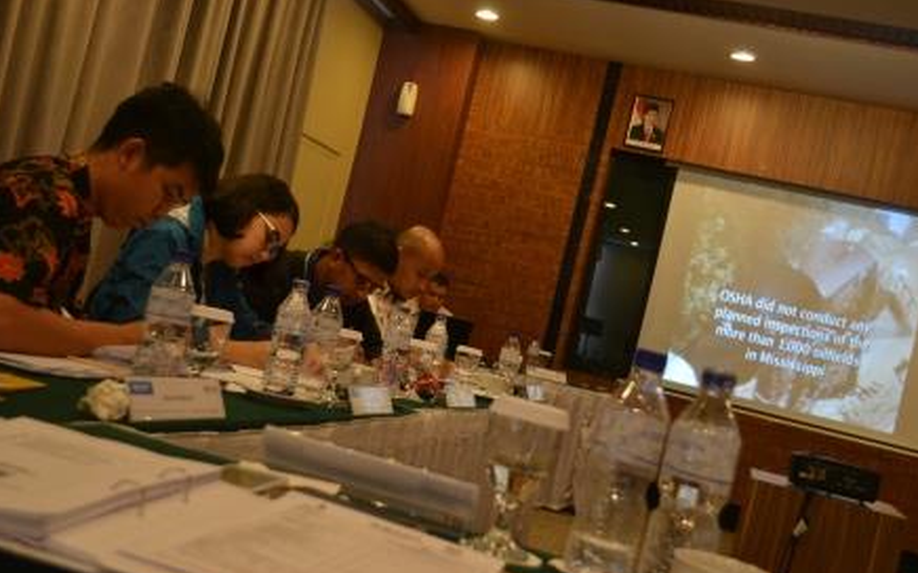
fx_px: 1100
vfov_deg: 29.2
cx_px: 455
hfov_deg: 45.3
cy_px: 275
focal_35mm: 44
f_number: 4.5
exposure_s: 1/15
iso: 450
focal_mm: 28
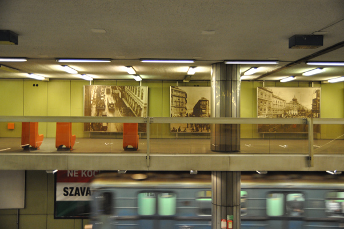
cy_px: 114
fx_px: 344
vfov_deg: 36.8
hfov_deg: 53.2
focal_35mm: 36
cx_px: 172
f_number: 2.8
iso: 1000
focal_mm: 24
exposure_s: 1/30
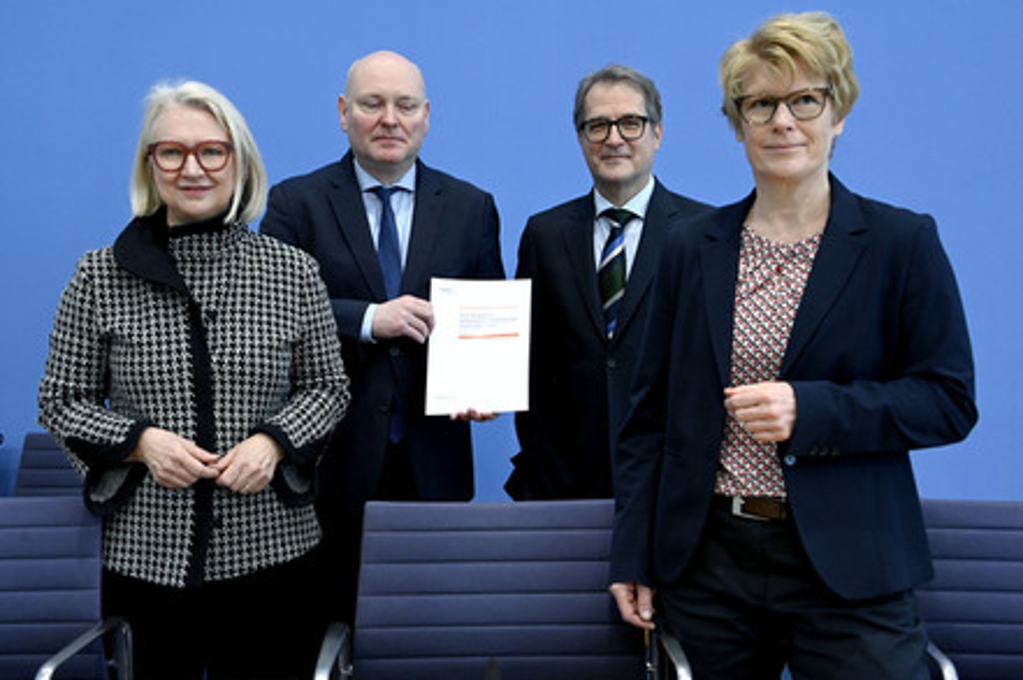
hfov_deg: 43.6
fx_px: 1277
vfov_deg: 29.8
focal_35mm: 45
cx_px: 505
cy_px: 339
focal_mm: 44
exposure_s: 1/640
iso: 4000
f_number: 5.6
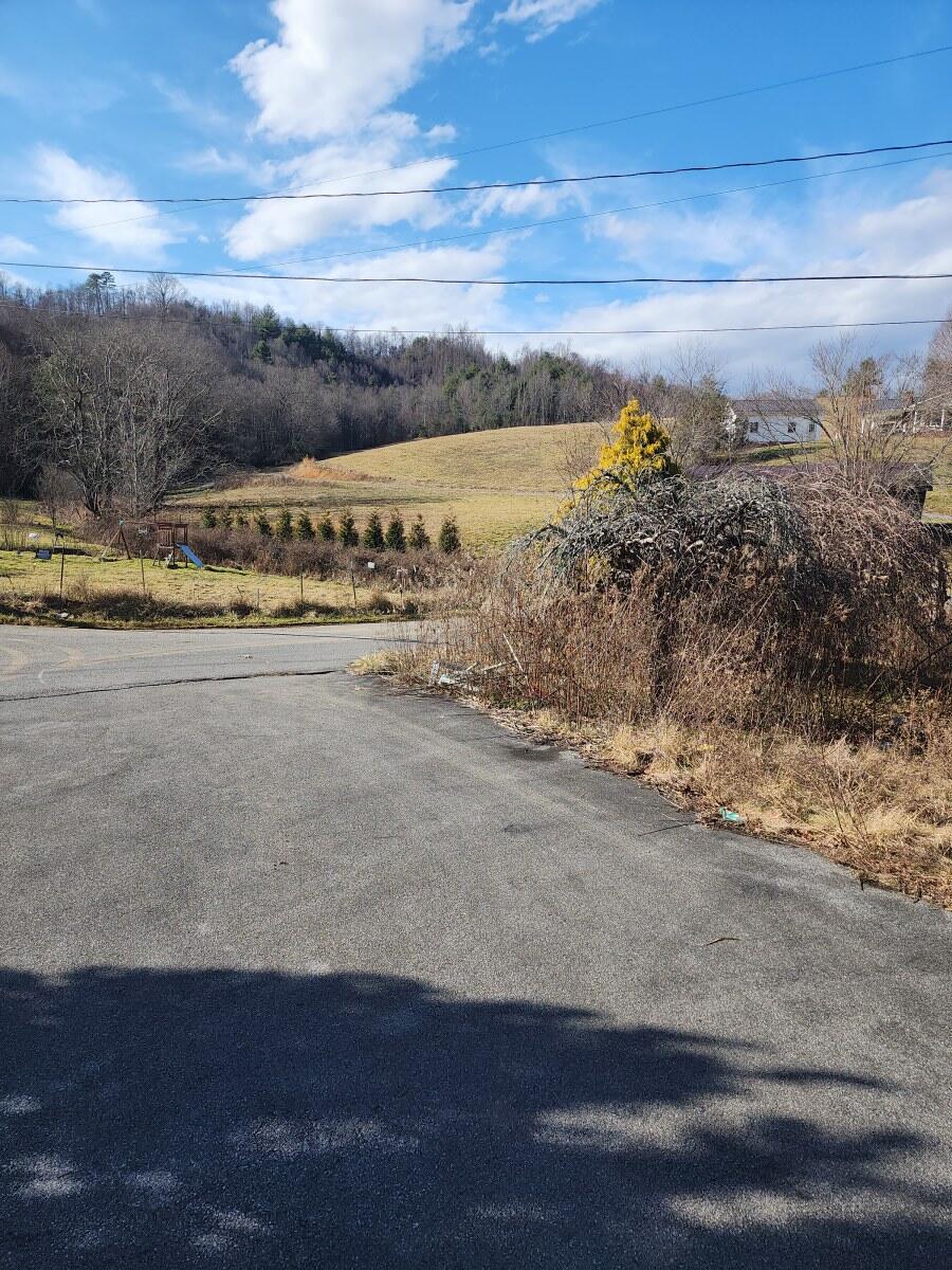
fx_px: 843
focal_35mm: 23
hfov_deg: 58.9
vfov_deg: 73.9
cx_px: 476
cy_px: 635
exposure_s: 1/781
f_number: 1.8
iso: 12
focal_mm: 6.4
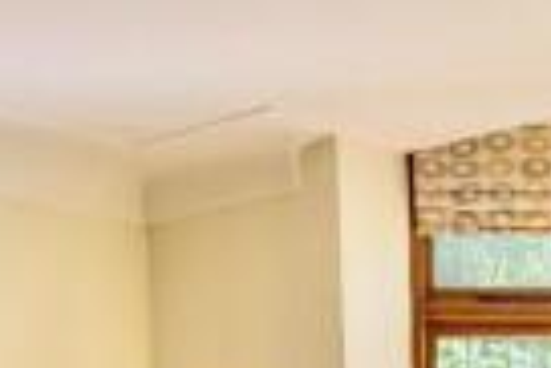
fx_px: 1639
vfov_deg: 11.4
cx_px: 460
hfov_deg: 18.9
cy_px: 778
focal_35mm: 107
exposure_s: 1/121
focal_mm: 6.76
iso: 160
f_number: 1.78
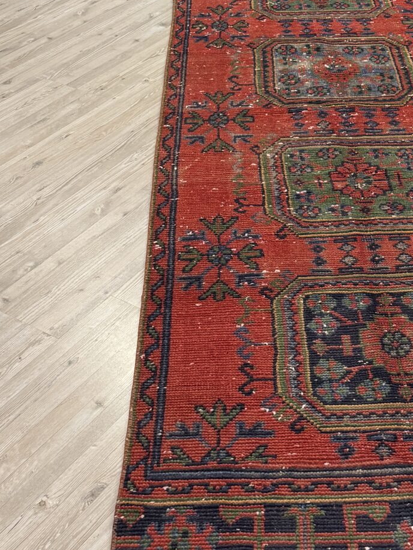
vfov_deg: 27.0
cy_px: -27
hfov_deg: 21.6
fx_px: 1066
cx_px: 336
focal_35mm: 67
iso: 200
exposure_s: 1/50
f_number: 1.78
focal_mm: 6.76
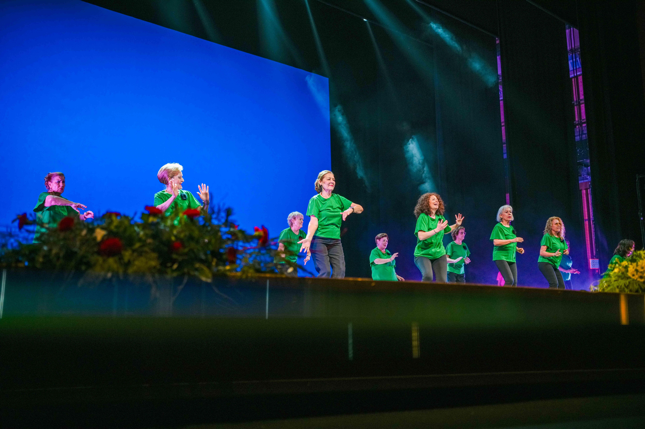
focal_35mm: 37
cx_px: 322
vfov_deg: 35.9
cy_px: 214
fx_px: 663
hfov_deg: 51.9
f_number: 2
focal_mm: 37
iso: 500
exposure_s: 1/320
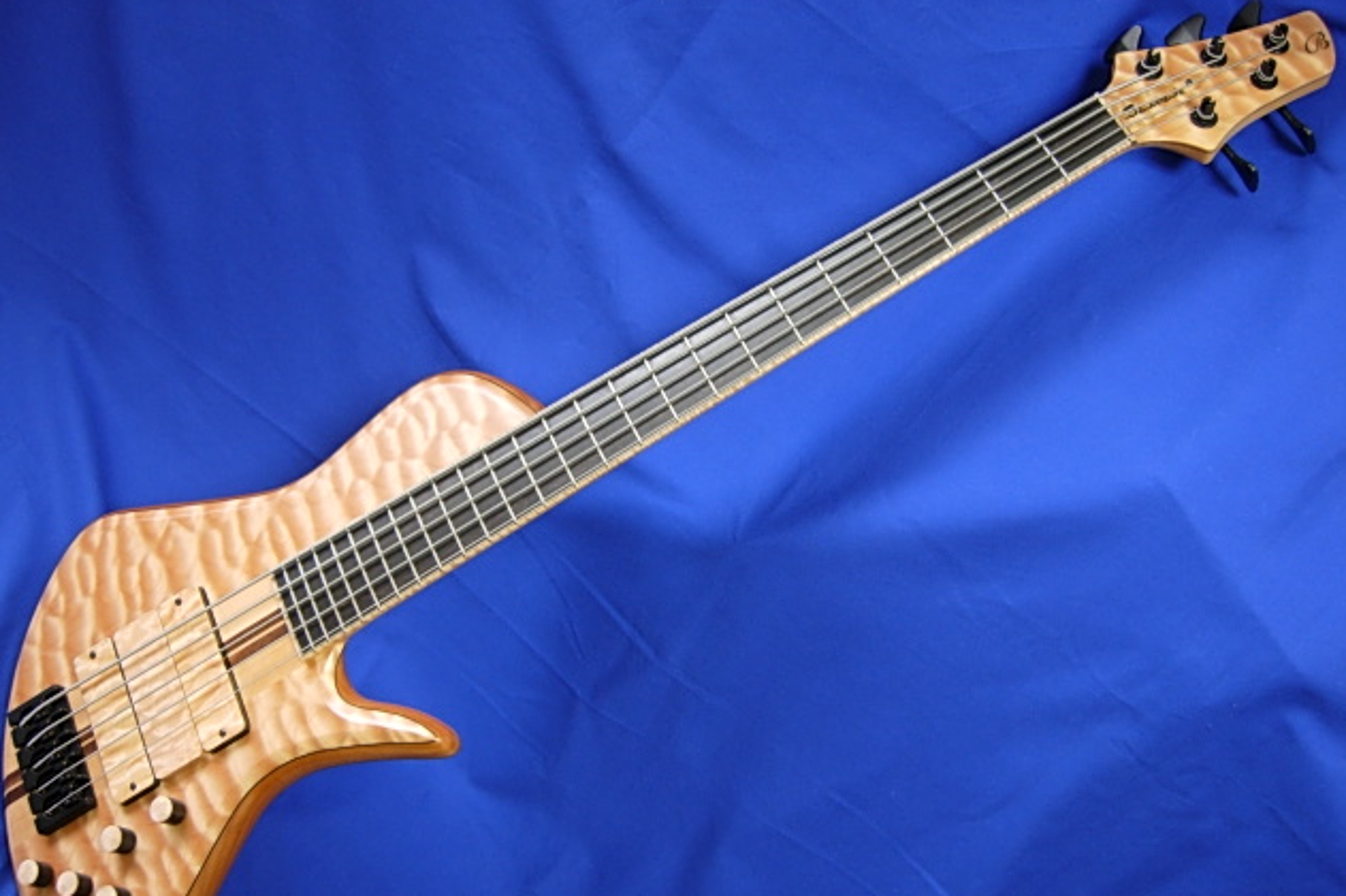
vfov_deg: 35.0
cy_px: 499
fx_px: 1420
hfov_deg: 50.7
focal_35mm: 38
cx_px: 666
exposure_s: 1/4
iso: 109
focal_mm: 7.5
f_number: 2.7
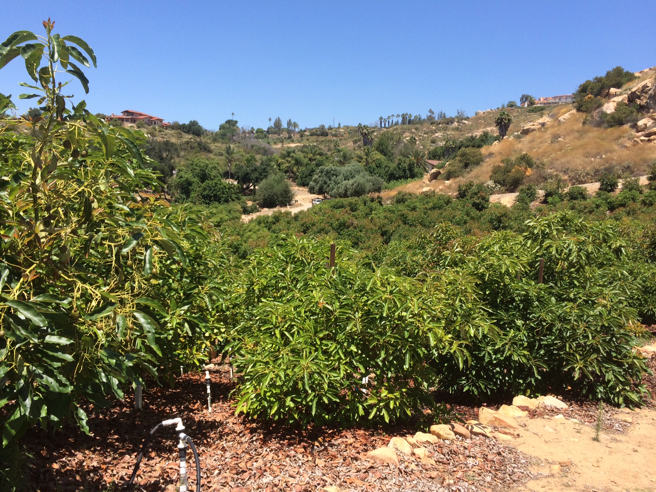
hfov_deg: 61.7
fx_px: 550
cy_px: 246
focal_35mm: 29
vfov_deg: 48.2
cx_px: 328
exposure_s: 1/1520
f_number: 2.2
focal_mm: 4.15
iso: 32
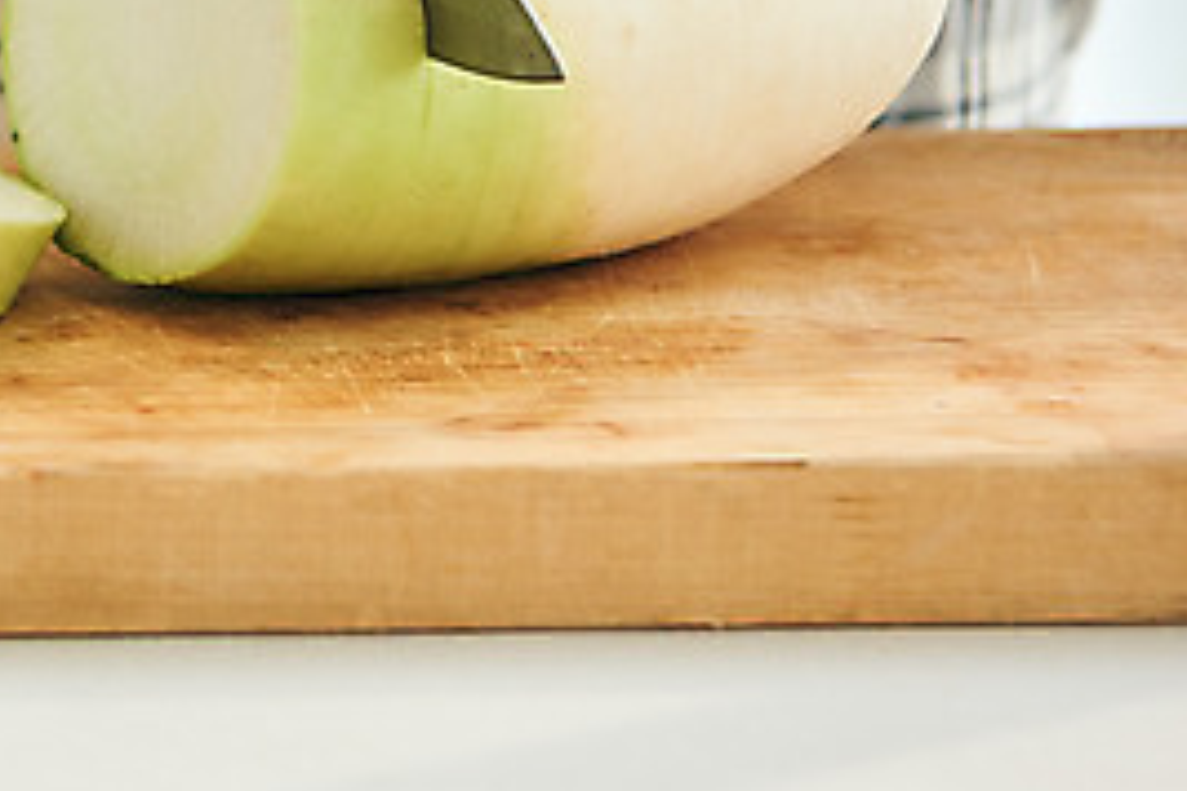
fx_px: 5176
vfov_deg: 8.7
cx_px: -73
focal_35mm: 157
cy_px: -49
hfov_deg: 12.9
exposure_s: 1/160
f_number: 5
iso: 400
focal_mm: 70
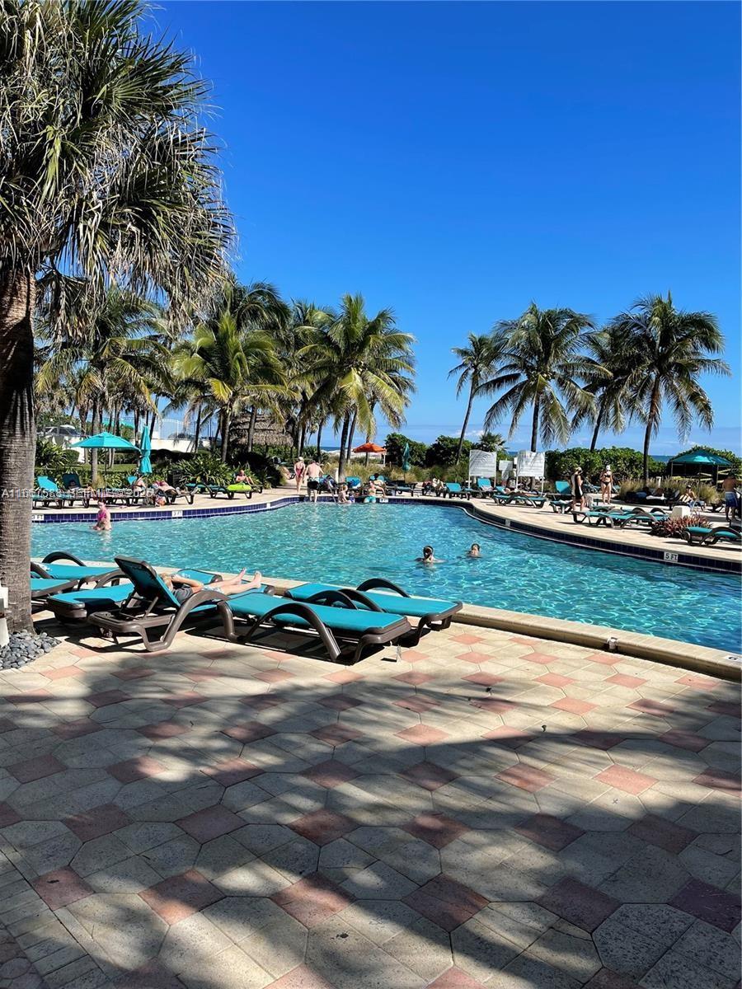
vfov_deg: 67.3
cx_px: 371
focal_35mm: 26
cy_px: 494
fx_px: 743
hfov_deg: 53.1
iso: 32
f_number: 1.6
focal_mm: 5.1
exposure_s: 1/3559
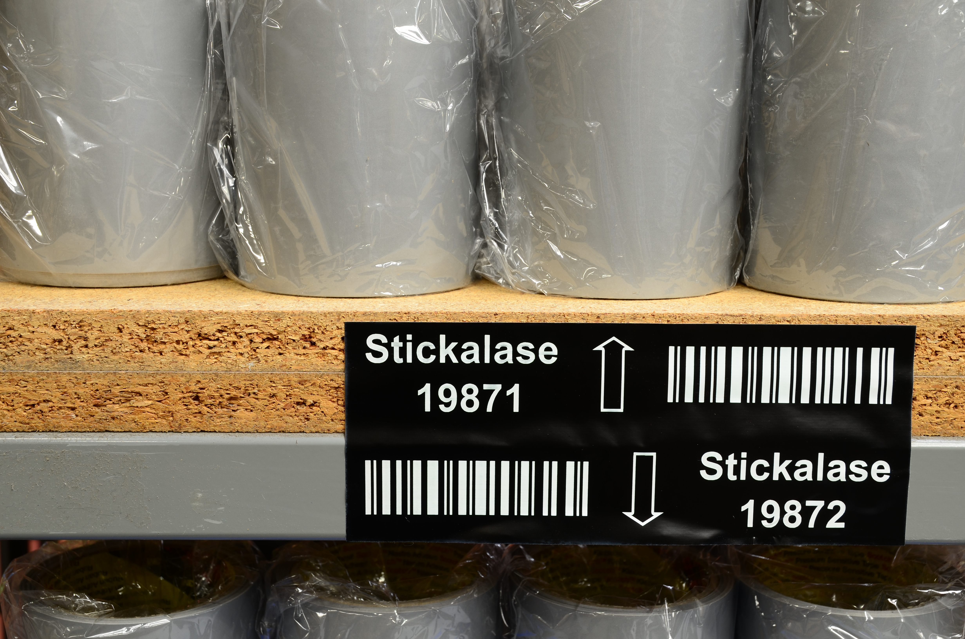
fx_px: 1284
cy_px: 320
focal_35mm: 48
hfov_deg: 41.2
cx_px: 482
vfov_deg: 28.0
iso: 100
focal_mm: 32
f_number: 8
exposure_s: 1/1.3
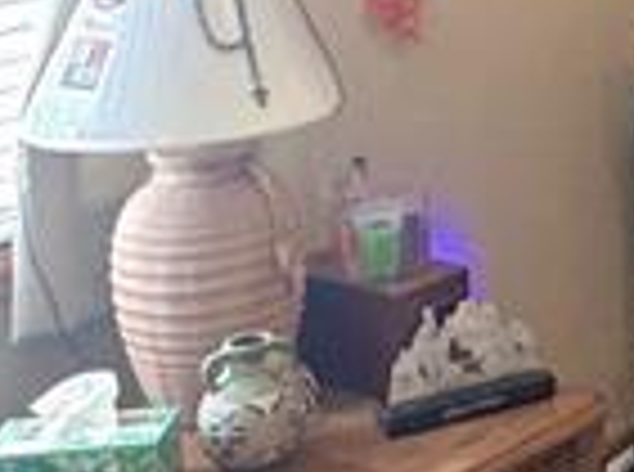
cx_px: 953
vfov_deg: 13.5
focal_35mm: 102
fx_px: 1863
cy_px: -274
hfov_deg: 17.4
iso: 320
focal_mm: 2.22
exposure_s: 1/60
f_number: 2.2
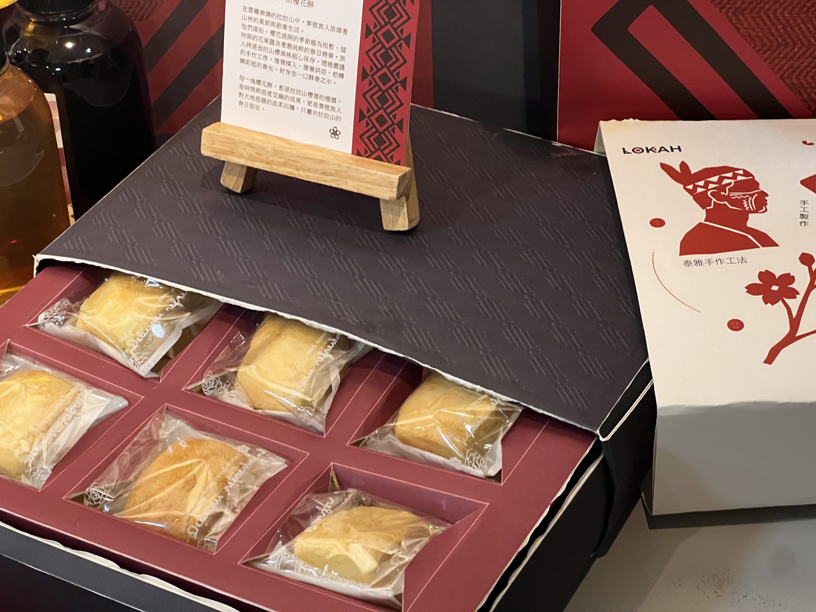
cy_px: 306
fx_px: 1815
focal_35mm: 77
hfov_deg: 25.3
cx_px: 408
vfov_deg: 19.1
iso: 800
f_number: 2.8
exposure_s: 1/40
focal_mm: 9
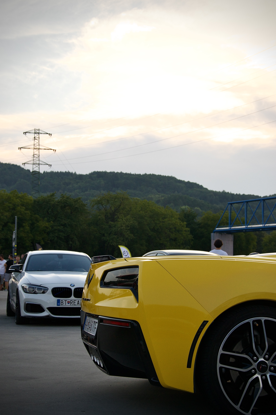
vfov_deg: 34.5
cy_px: 209
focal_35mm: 58
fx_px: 667
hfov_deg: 23.4
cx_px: 138
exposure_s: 1/320
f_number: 5.6
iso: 400
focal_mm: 38
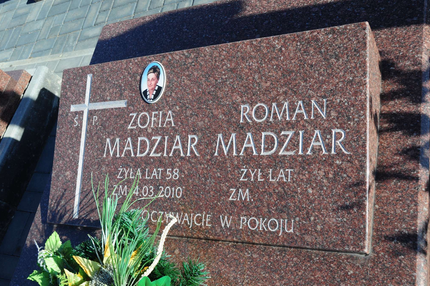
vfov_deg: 35.0
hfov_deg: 50.7
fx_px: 453
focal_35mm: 38
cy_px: 138
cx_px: 224
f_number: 7.1
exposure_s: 1/400
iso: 200
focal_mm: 24
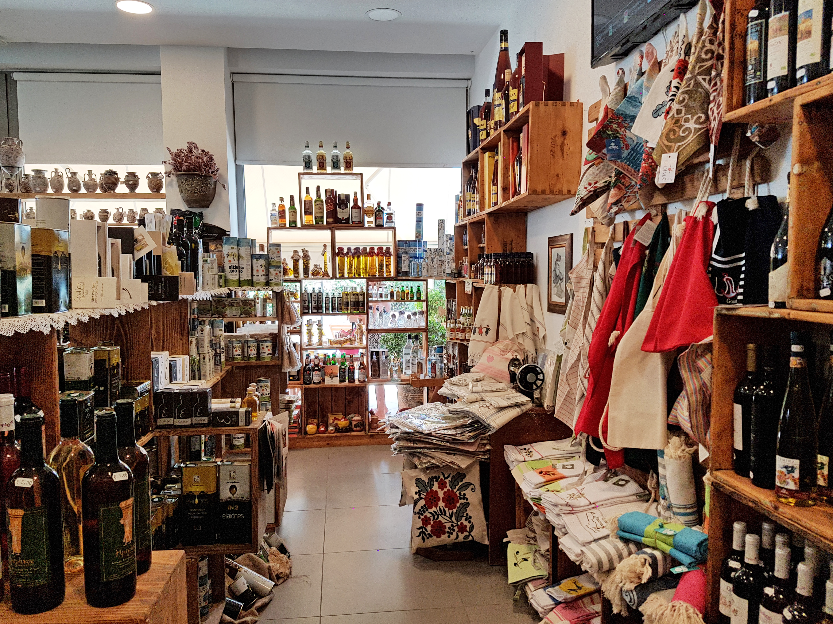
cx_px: 416
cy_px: 312
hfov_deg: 67.3
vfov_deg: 53.1
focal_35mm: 26
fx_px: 626
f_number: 1.7
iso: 40
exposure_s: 1/125
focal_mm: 4.2
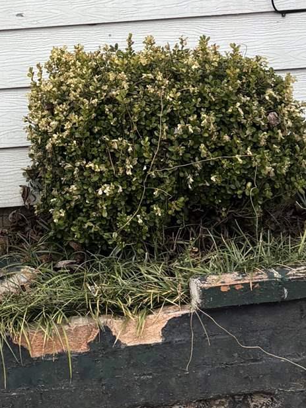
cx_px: -75
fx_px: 1144
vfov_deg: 19.5
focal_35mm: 97
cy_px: -23
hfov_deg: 14.7
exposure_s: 1/1328
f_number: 1.6
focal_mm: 5.96
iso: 50
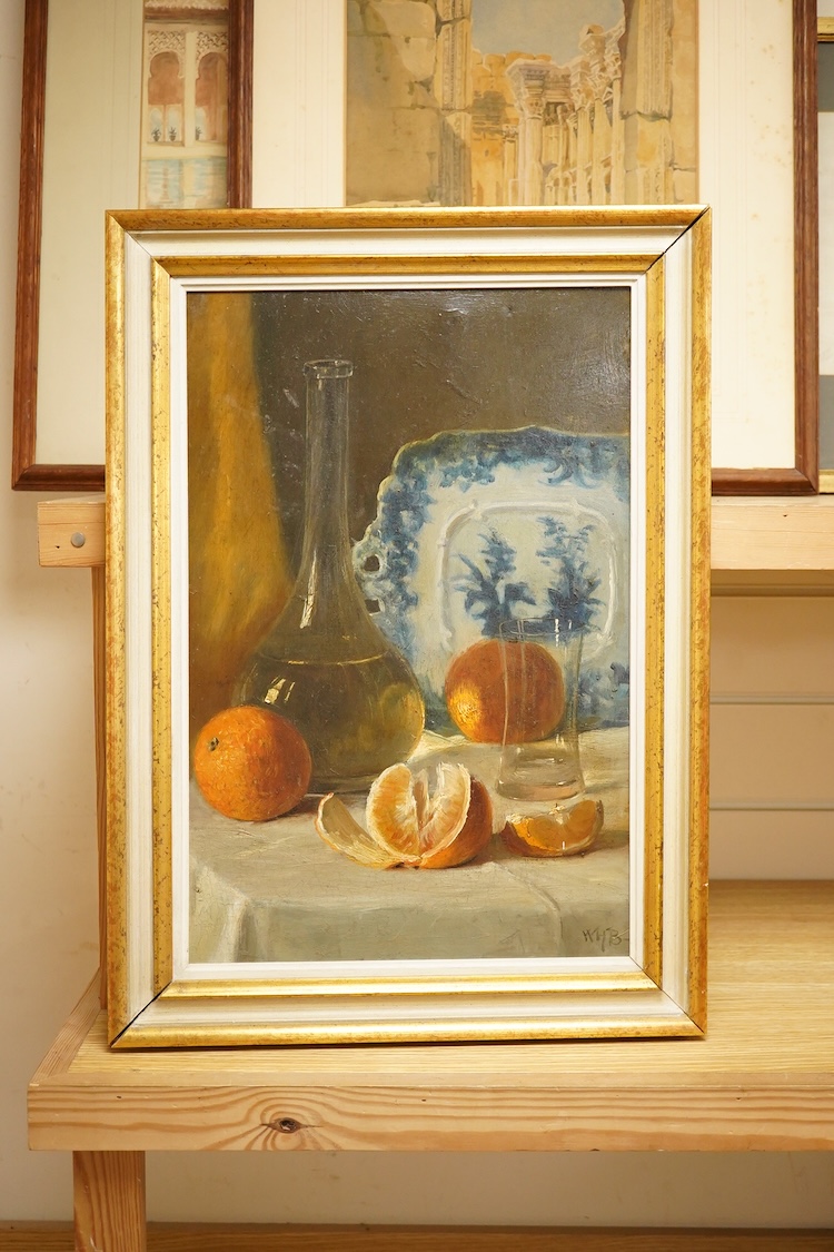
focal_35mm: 45
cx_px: 417
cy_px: 626
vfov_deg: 43.6
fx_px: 1564
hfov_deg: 29.9
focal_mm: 30
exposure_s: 1/200
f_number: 4.5
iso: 2500
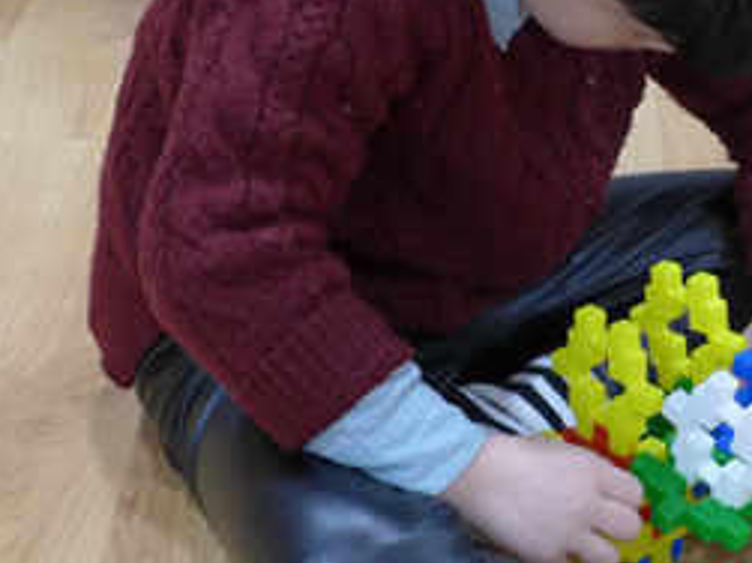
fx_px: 2606
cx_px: 614
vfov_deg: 12.3
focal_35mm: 120
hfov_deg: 16.3
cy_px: 252
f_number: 1.8
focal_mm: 9.2
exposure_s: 1/80
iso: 320
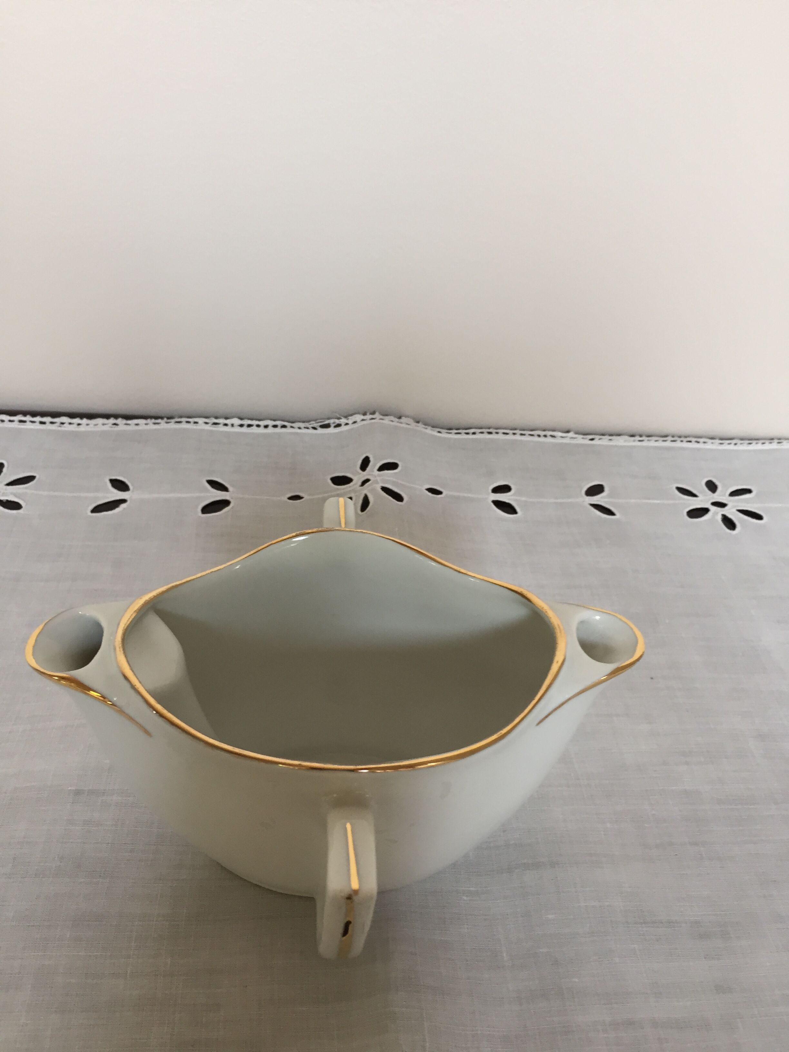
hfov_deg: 48.2
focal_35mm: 29
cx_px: 394
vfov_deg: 61.7
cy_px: 526
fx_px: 881
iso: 80
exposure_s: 1/33
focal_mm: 4.15
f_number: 2.2
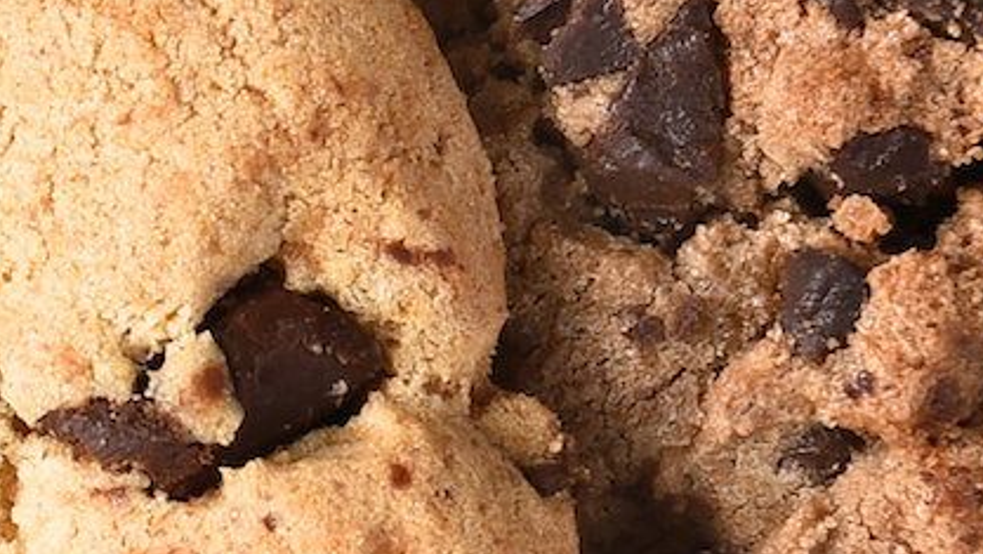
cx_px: -455
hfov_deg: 5.1
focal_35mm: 422
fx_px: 11004
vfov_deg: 2.9
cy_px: 108
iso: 200
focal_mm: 70
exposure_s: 1/160
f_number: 14
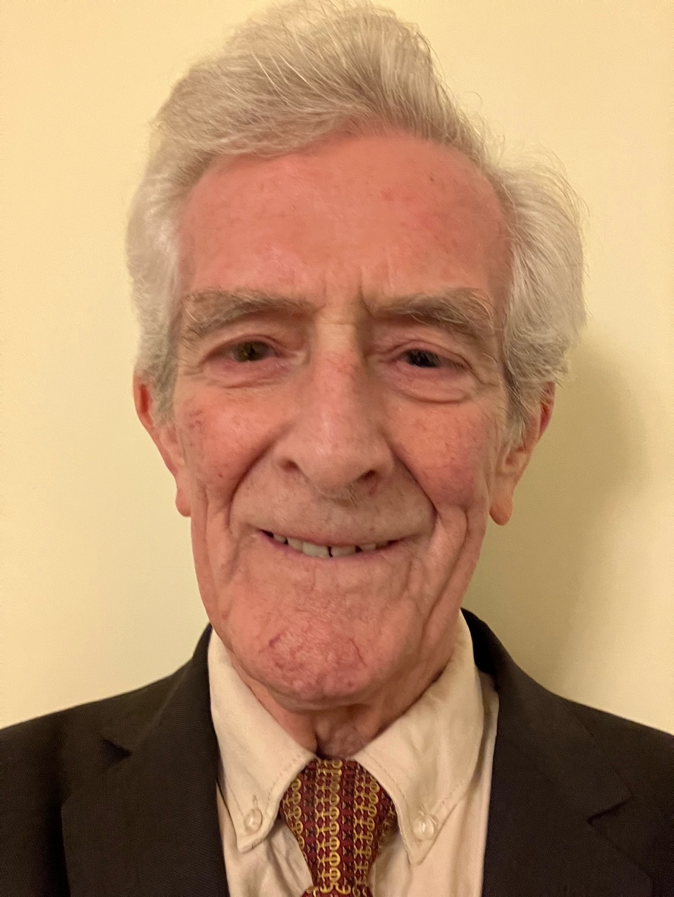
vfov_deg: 56.8
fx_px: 830
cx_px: 337
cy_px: 448
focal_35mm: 32
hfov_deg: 44.2
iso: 640
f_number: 2.2
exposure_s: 1/30
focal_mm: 2.87
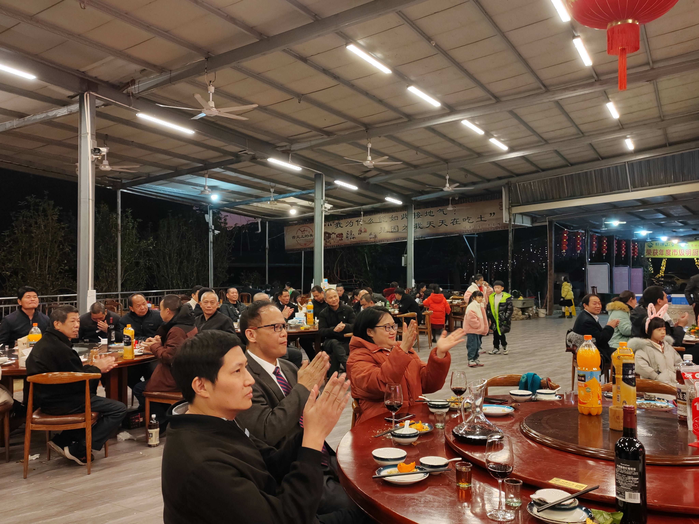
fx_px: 586
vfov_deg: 48.2
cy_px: 262
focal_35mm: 29
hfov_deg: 61.7
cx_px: 350
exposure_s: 1/50
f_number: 1.9
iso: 688
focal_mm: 5.52
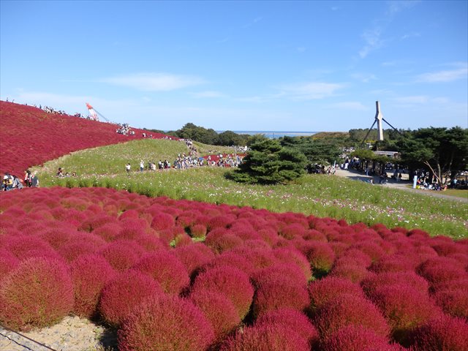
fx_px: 338
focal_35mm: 25
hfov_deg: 69.4
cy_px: 176
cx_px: 234
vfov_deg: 54.9
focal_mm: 4.5
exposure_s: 1/200
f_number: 8.7
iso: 125
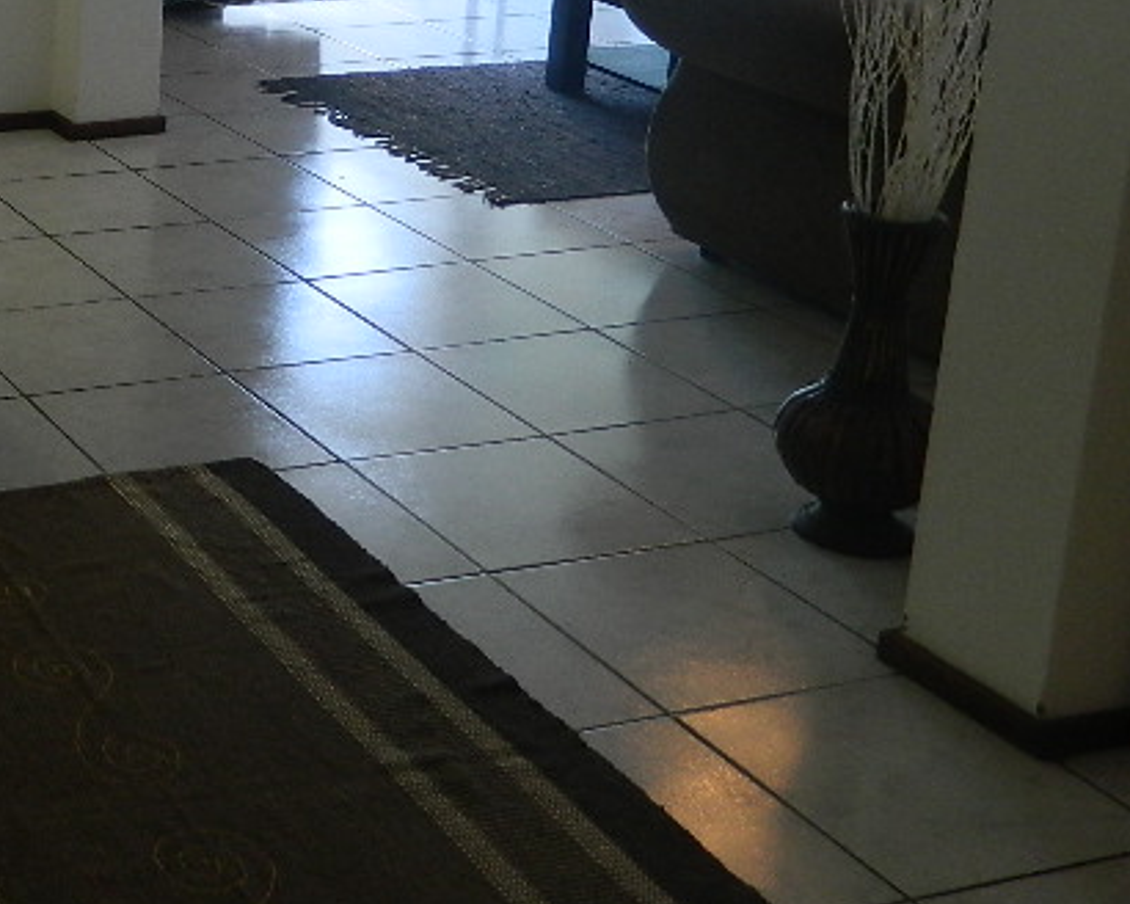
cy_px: 36
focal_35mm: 61
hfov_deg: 27.2
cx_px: -237
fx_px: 2040
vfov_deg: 24.1
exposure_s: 1/30
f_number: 3.1
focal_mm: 4.5
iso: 110
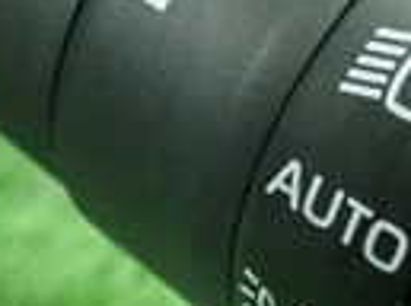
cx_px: 408
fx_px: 1658
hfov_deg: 13.9
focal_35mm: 140
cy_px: 99
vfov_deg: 10.5
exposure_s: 1/125
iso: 800
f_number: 2.3
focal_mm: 5.5
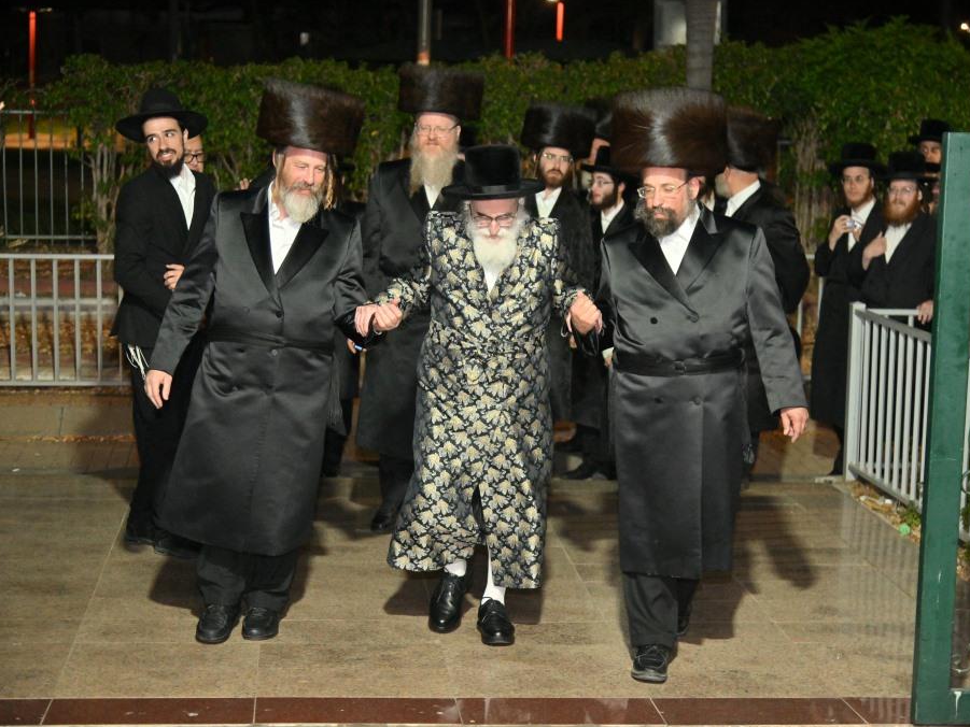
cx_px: 500
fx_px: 1990
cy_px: 364
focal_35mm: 71
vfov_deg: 20.7
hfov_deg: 27.4
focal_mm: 65
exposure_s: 1/200
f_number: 4
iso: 2000
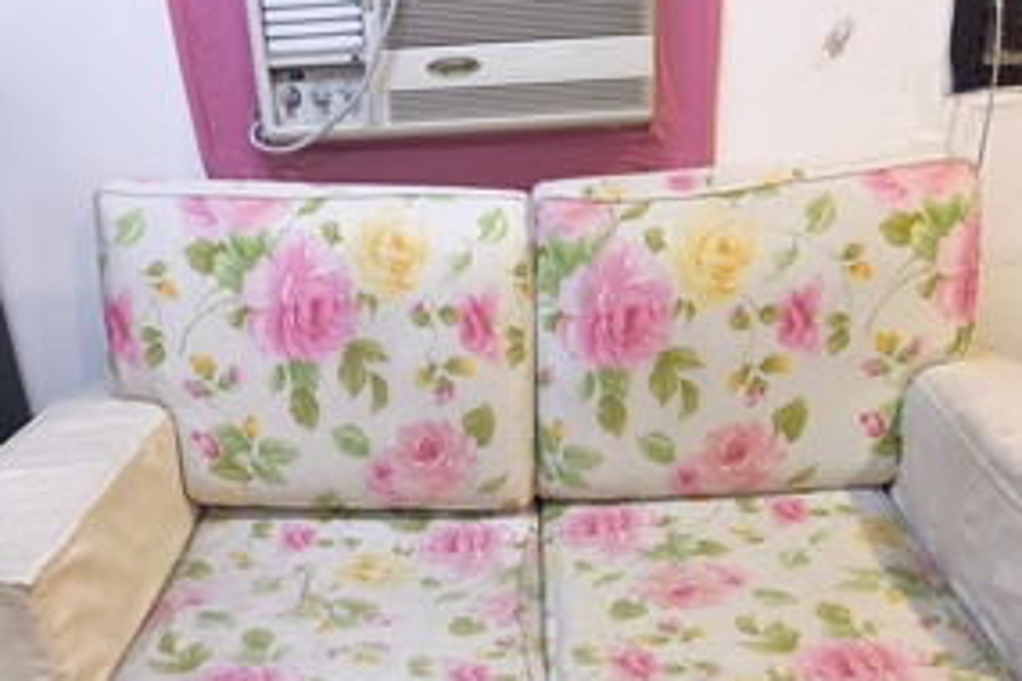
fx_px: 1135
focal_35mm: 40
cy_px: 593
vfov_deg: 32.0
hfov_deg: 48.4
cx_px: 493
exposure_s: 1/30
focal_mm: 6.92
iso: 500
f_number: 1.9
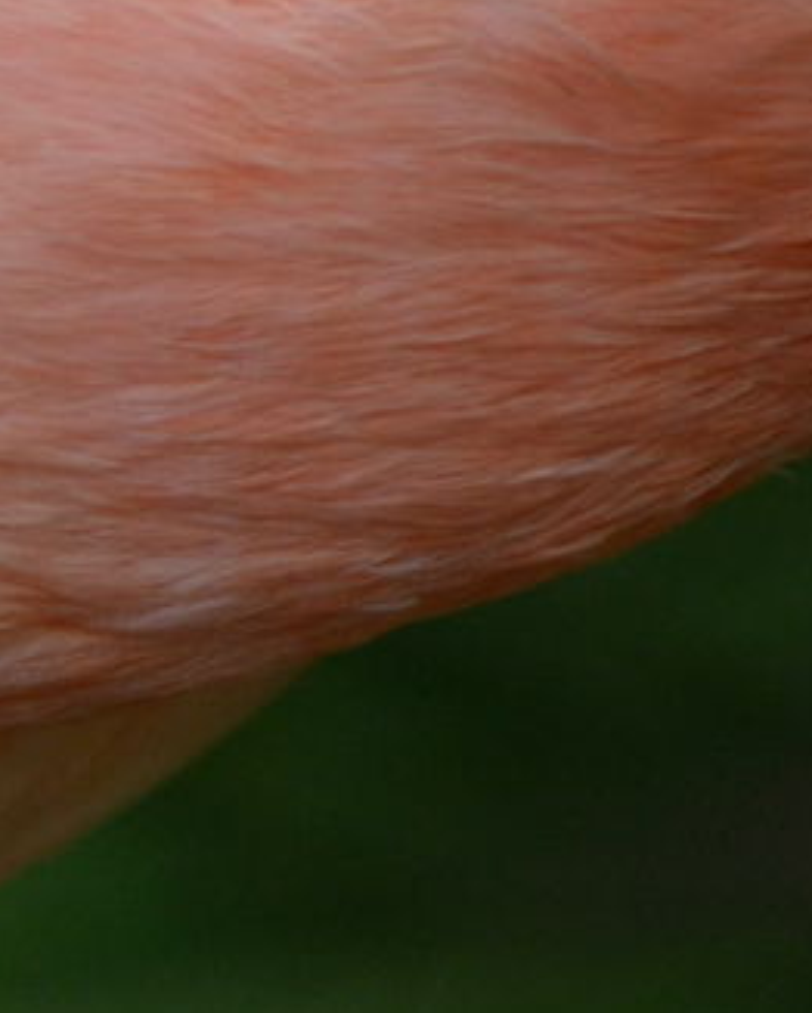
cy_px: 970
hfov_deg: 0.8
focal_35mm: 2064
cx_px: -1447
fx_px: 61945
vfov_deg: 0.9
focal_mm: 300
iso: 400
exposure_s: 1/160
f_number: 5.6
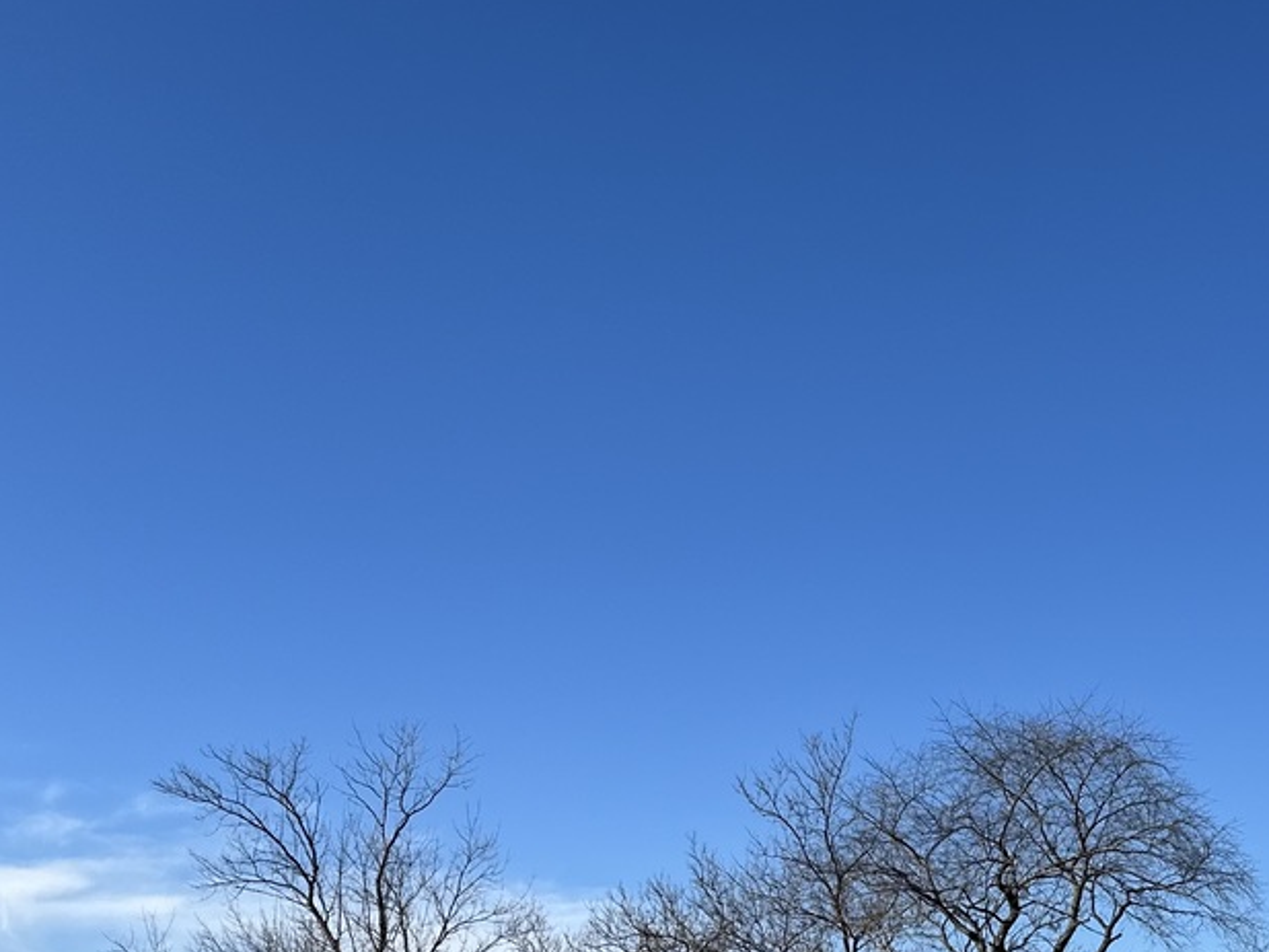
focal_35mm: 56
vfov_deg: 26.1
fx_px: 2053
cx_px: 967
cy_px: 572
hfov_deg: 33.6
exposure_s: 1/5525
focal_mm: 6.86
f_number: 1.78
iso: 80
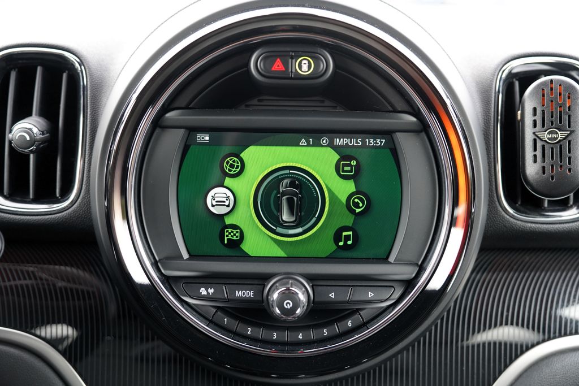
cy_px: 193
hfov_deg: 50.7
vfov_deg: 35.1
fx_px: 611
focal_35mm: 38
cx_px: 290
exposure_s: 1/60
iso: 800
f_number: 2.8
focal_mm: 38
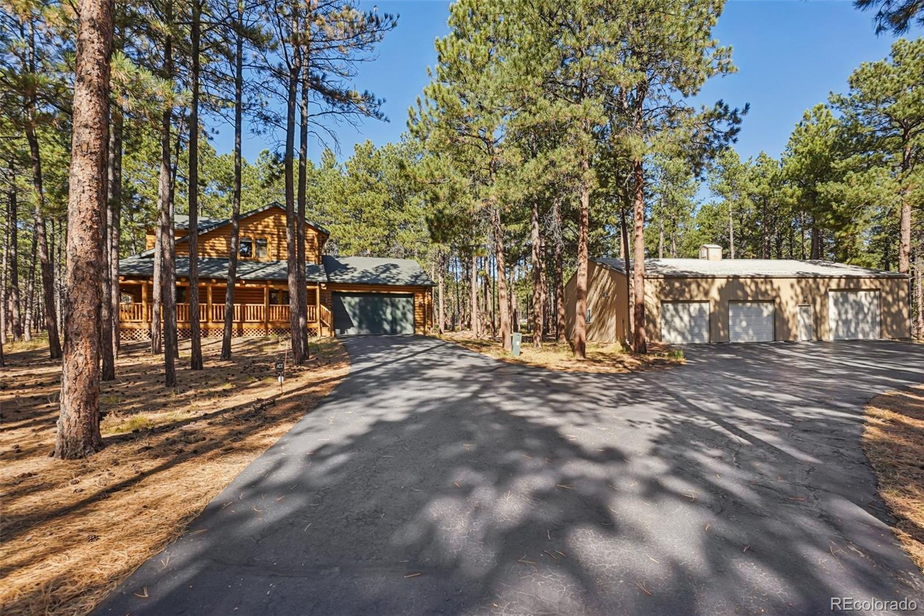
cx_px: 462
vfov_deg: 77.3
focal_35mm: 15
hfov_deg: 100.4
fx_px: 385
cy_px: 308
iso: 100
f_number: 8
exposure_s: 1/80
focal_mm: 10
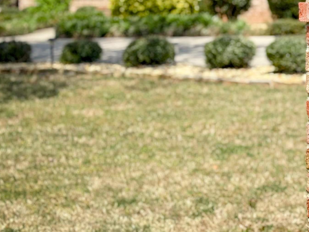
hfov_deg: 17.9
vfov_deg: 13.4
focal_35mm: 109
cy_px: -10
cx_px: 256
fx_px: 973
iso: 64
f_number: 1.78
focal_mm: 6.76
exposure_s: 1/3891
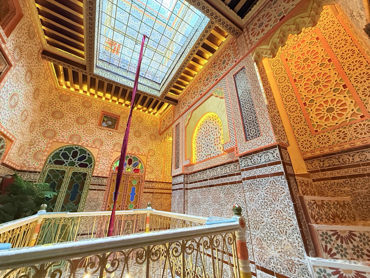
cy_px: 139
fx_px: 150
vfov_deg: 85.7
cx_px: 185
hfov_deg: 102.1
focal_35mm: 14
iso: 320
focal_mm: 2.22
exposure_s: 1/100
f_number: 2.2
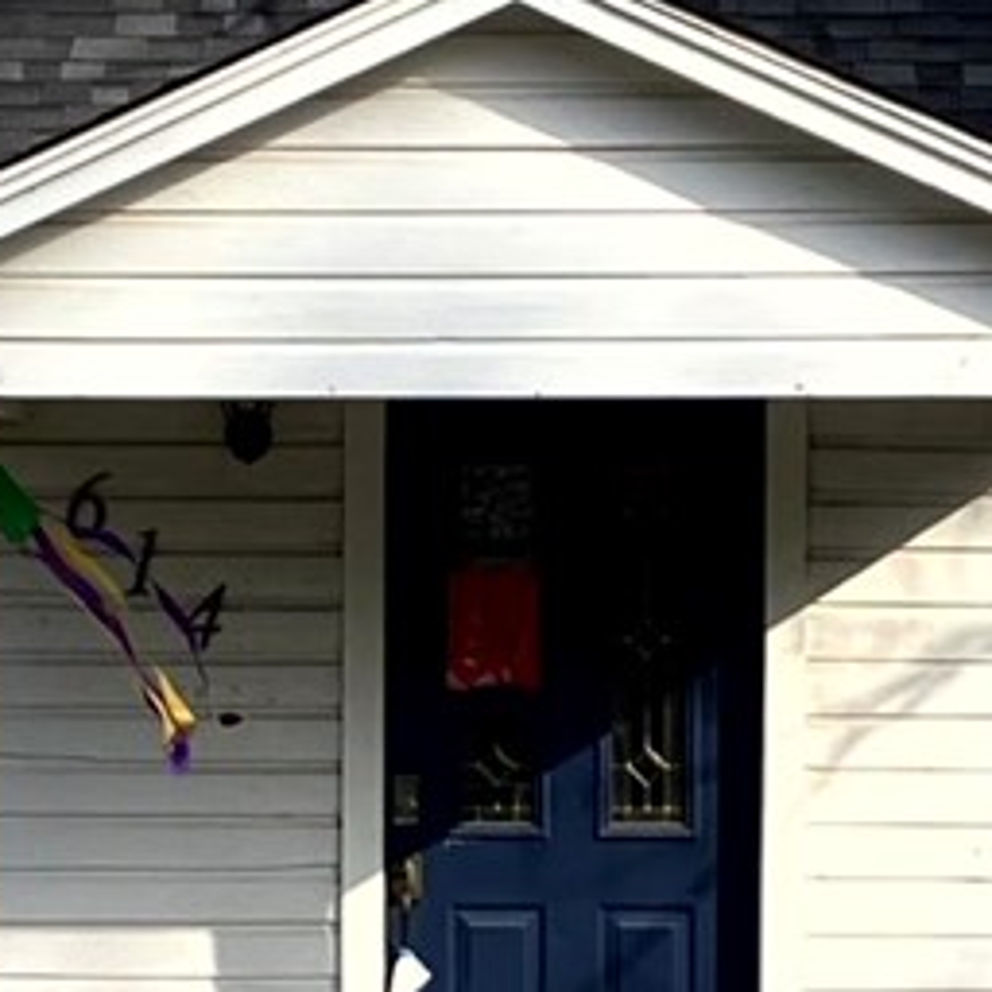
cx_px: 684
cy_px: 1021
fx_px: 6420
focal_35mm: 198
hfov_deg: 8.8
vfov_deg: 8.8
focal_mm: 3.99
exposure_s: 1/1215
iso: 32
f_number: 1.8
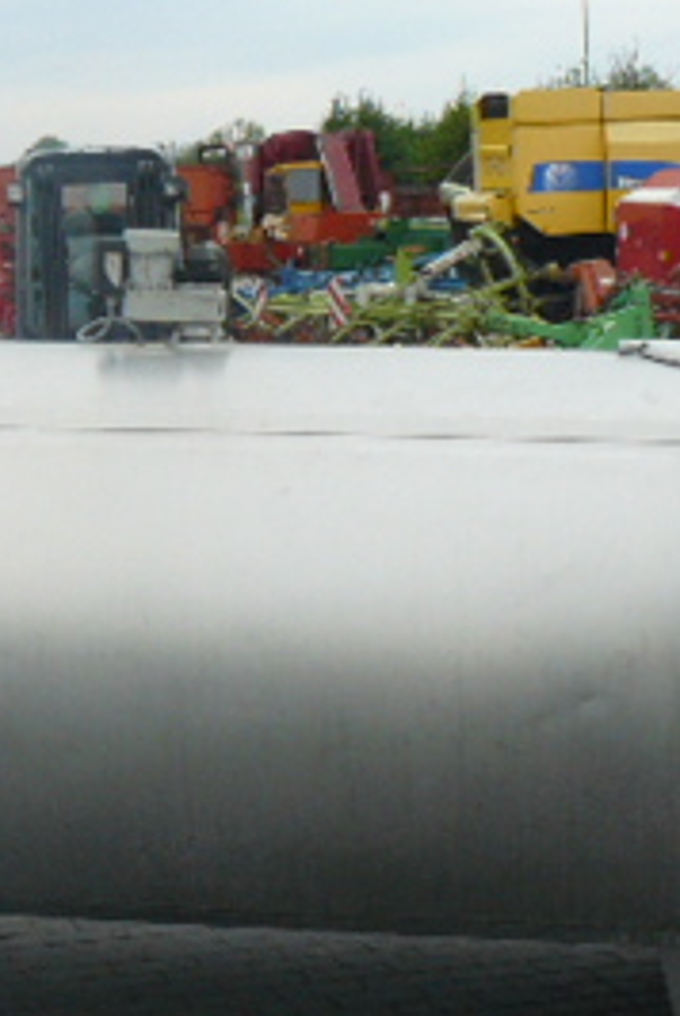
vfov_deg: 22.6
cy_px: 588
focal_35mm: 90
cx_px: 15
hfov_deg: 15.0
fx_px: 2543
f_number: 5
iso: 100
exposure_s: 1/250
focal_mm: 6
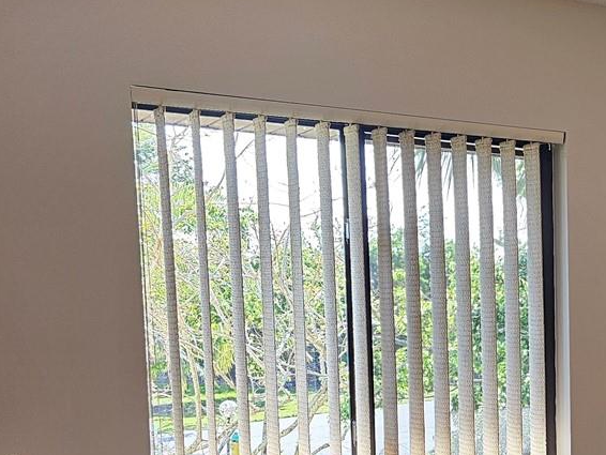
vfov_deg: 22.0
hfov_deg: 25.2
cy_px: 427
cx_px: 818
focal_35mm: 65
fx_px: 1138
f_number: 1.7
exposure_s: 1/120
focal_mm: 6.3
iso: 100
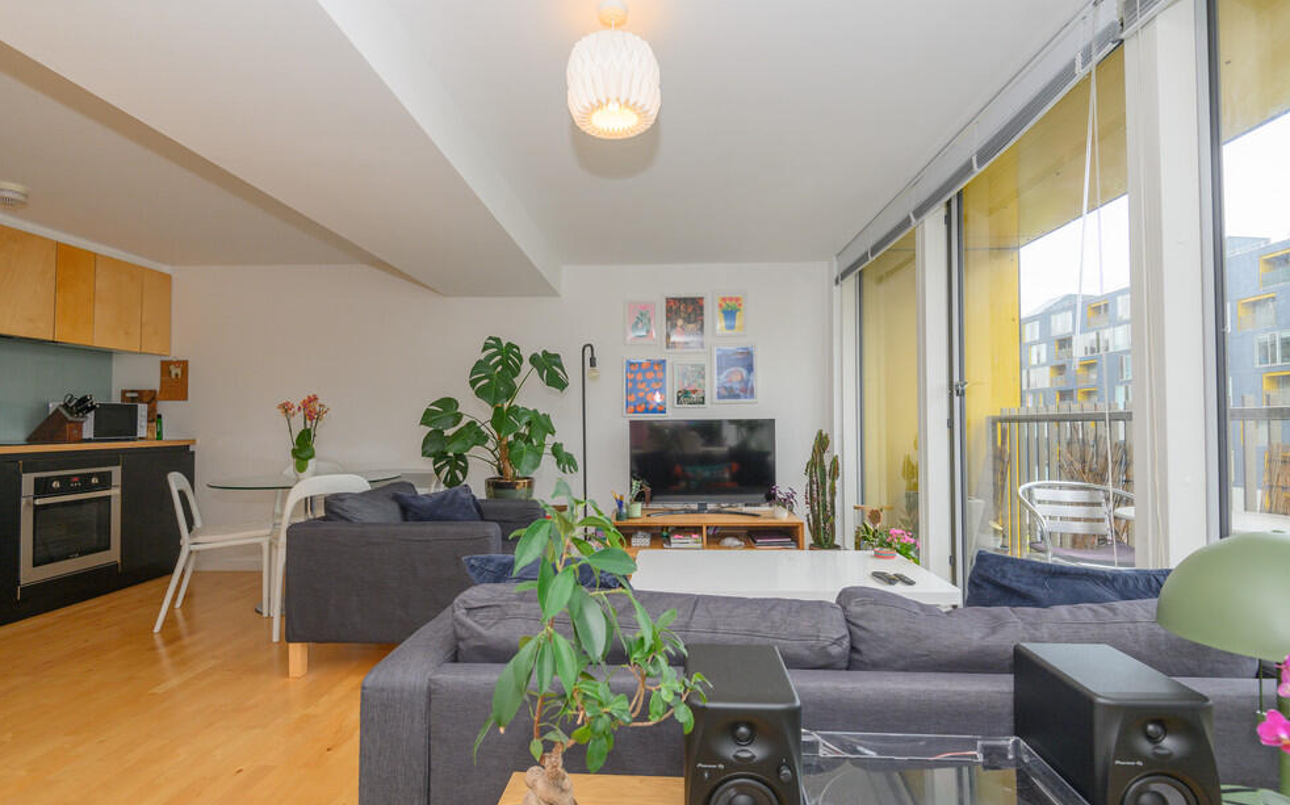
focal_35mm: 17
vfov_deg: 67.9
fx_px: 597
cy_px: 414
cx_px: 653
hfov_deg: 94.4
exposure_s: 1/80
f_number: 8
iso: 500
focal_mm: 16
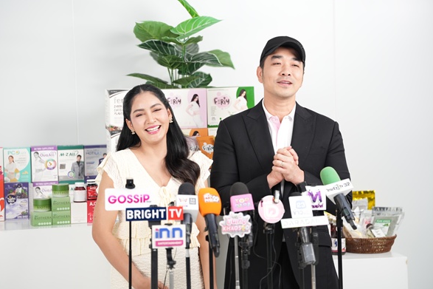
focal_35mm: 135
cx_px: 214
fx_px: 1623
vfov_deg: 10.2
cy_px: 147
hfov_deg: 15.2
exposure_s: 1/250
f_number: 2
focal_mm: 132
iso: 320
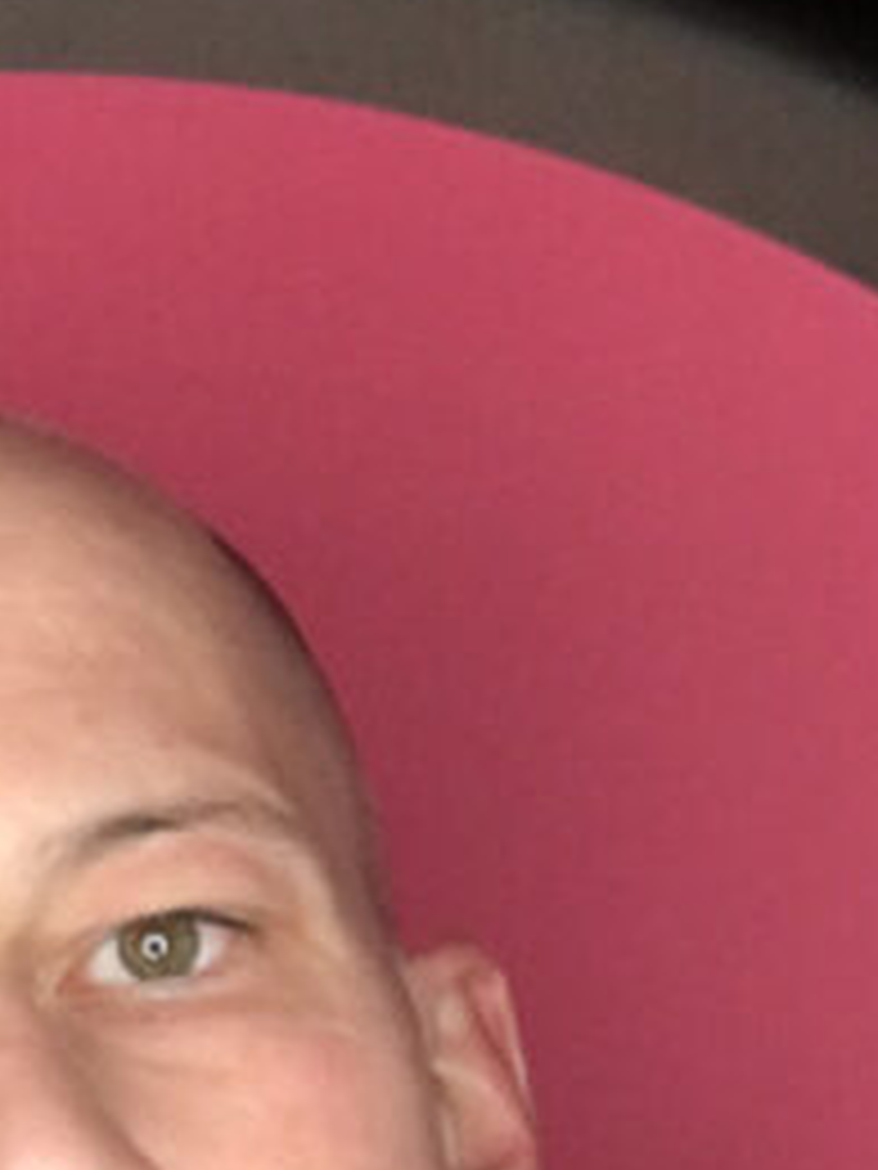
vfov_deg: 15.5
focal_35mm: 122
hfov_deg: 11.8
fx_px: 4126
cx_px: -221
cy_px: 1444
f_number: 2.2
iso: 40
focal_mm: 2.65
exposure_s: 1/50
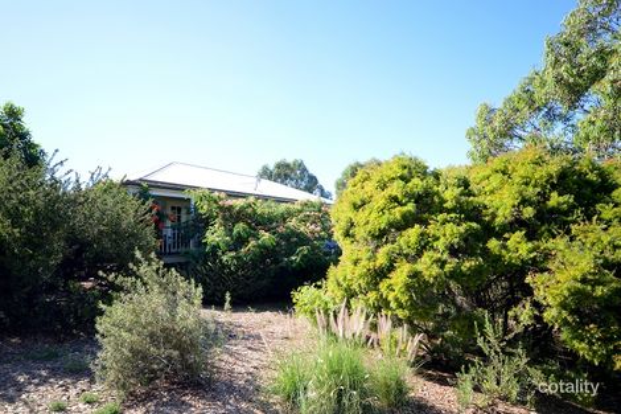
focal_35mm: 21
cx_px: 310
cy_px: 207
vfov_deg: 59.5
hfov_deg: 81.2
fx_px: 362
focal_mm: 14
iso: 100
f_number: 5.6
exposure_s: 1/125
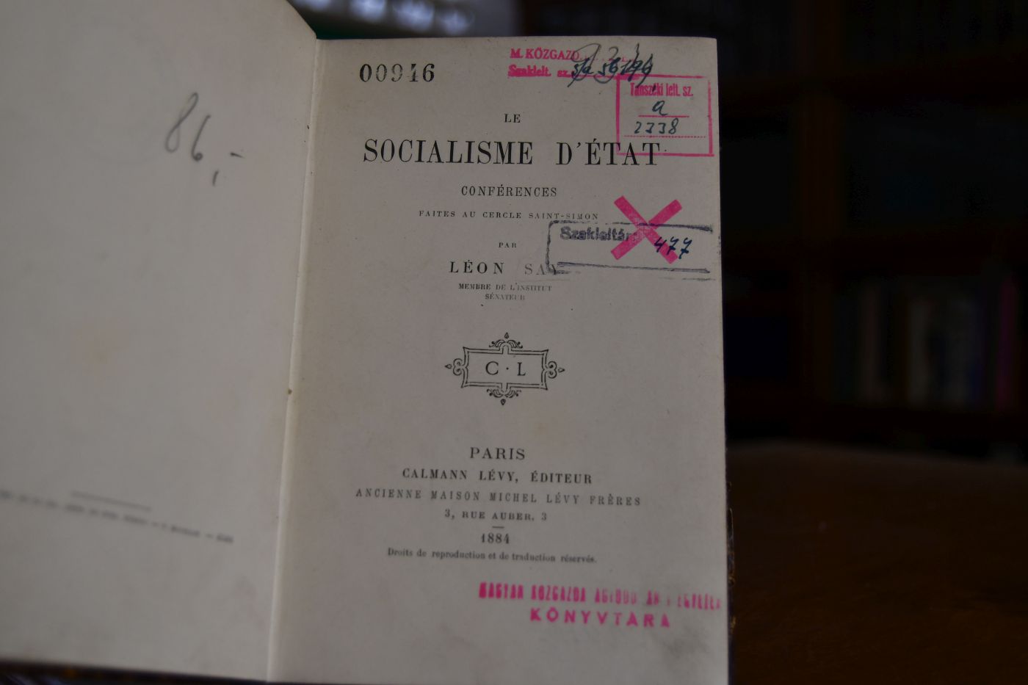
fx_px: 1370
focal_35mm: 48
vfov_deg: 28.1
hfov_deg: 41.1
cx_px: 514
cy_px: 342
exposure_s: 1/250
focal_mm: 32
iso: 450
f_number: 4.5
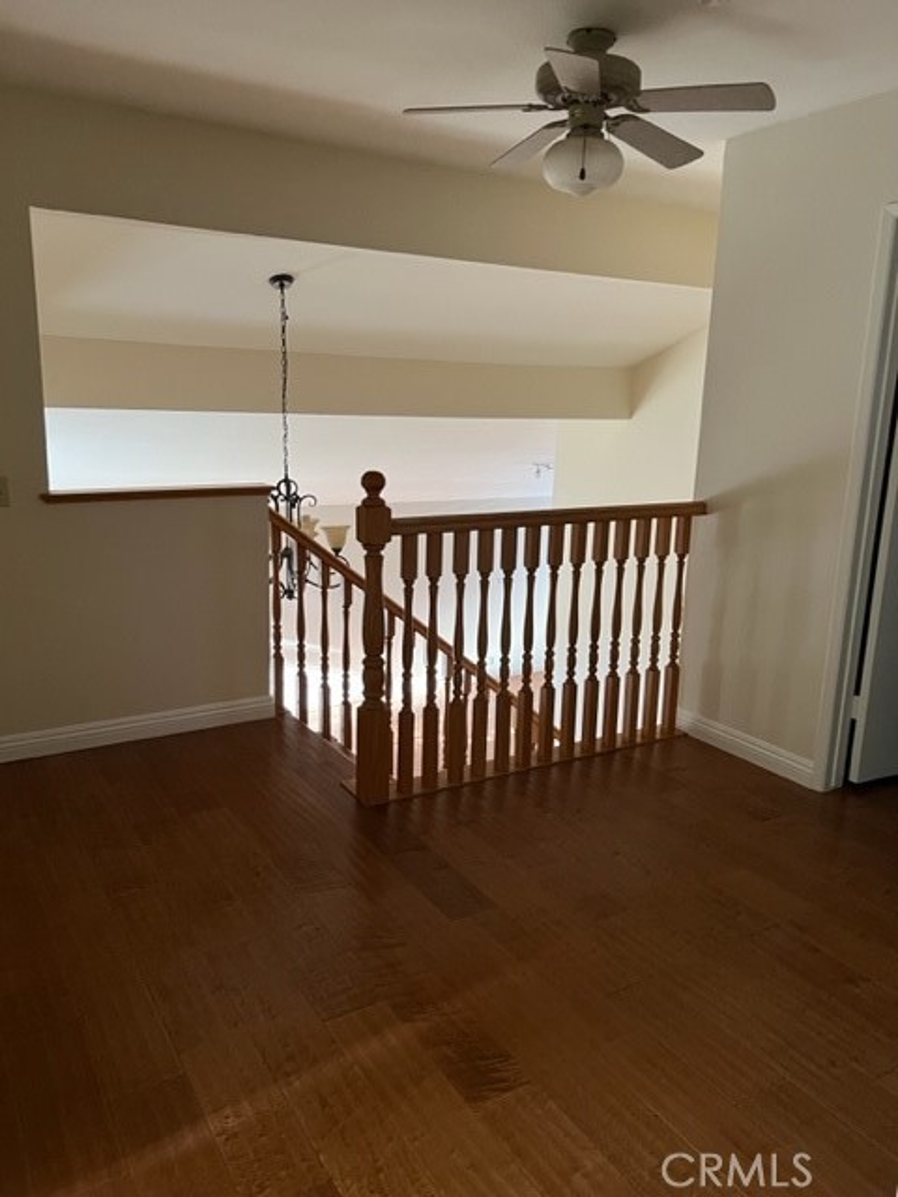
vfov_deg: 67.3
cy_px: 598
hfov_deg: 53.1
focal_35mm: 26
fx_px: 899
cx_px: 449
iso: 200
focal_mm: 5.7
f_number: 1.5
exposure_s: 1/60
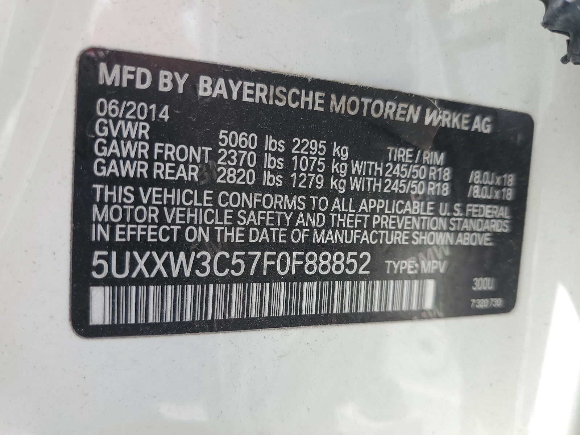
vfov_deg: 53.1
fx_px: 436
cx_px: 290
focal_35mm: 26
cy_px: 218
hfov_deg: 67.3
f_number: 1.5
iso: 50
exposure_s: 1/625
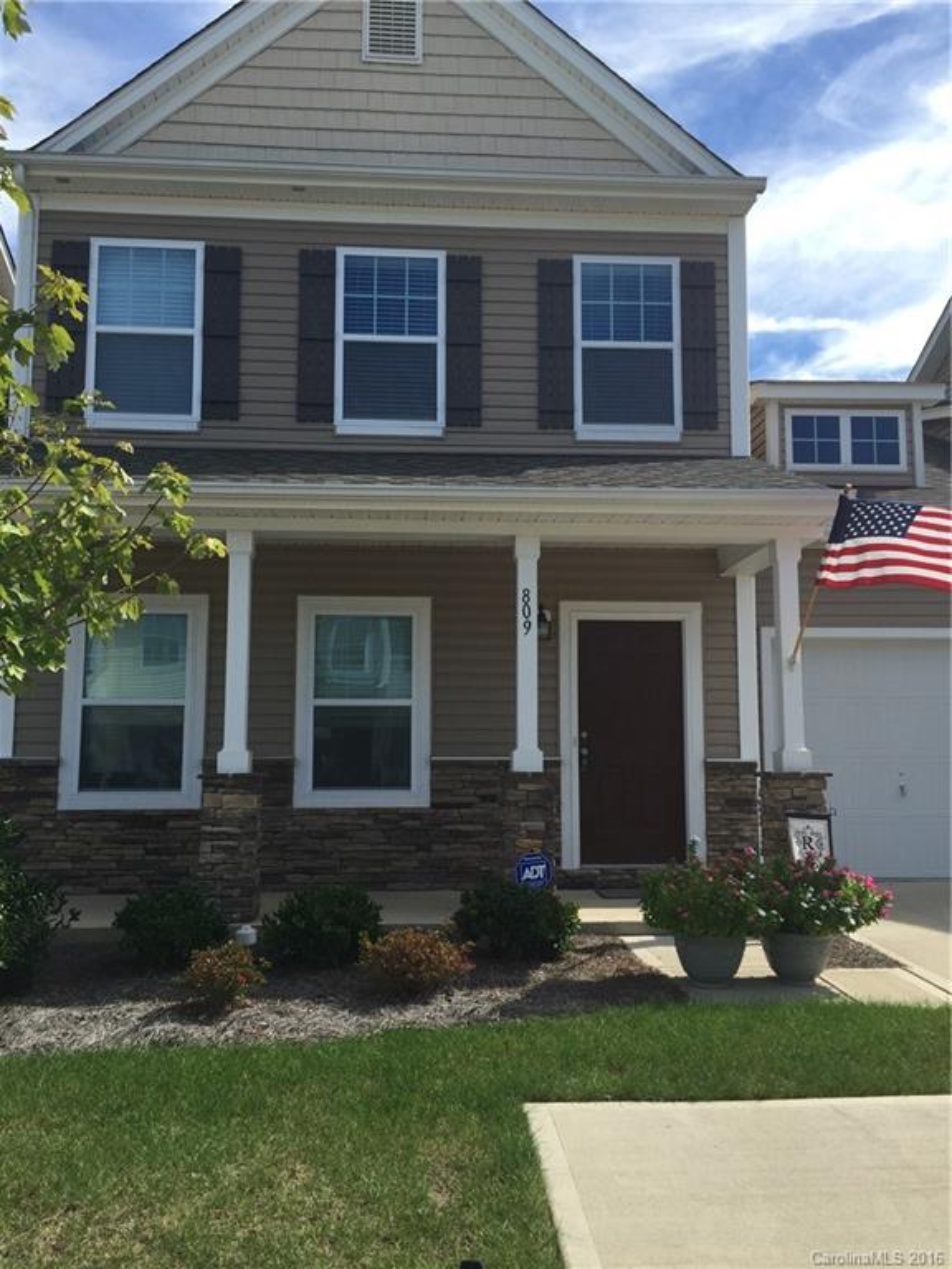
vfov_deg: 61.7
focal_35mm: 29
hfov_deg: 48.2
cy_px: 634
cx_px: 476
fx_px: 1063
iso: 32
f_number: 2.2
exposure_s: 1/1163
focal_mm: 4.15
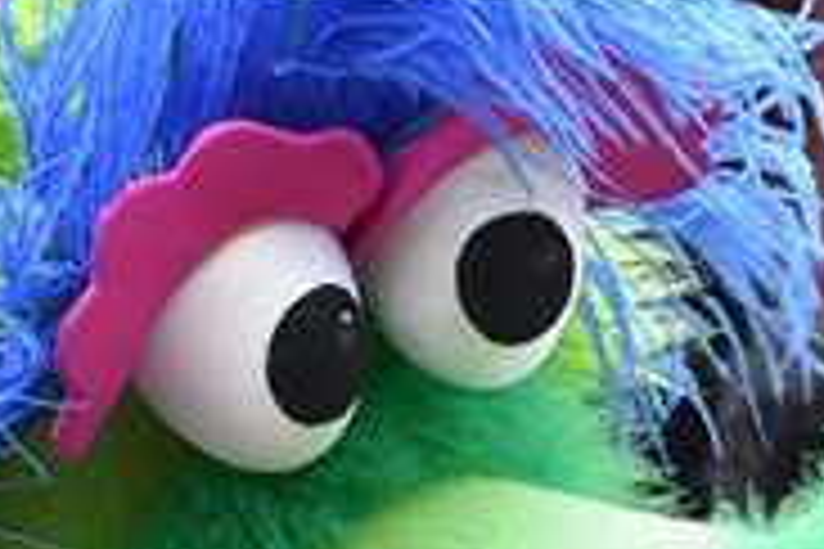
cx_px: 293
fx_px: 7507
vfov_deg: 4.2
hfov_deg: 6.3
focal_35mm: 328
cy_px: 790
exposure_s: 1/200
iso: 400
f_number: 7.1
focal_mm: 40
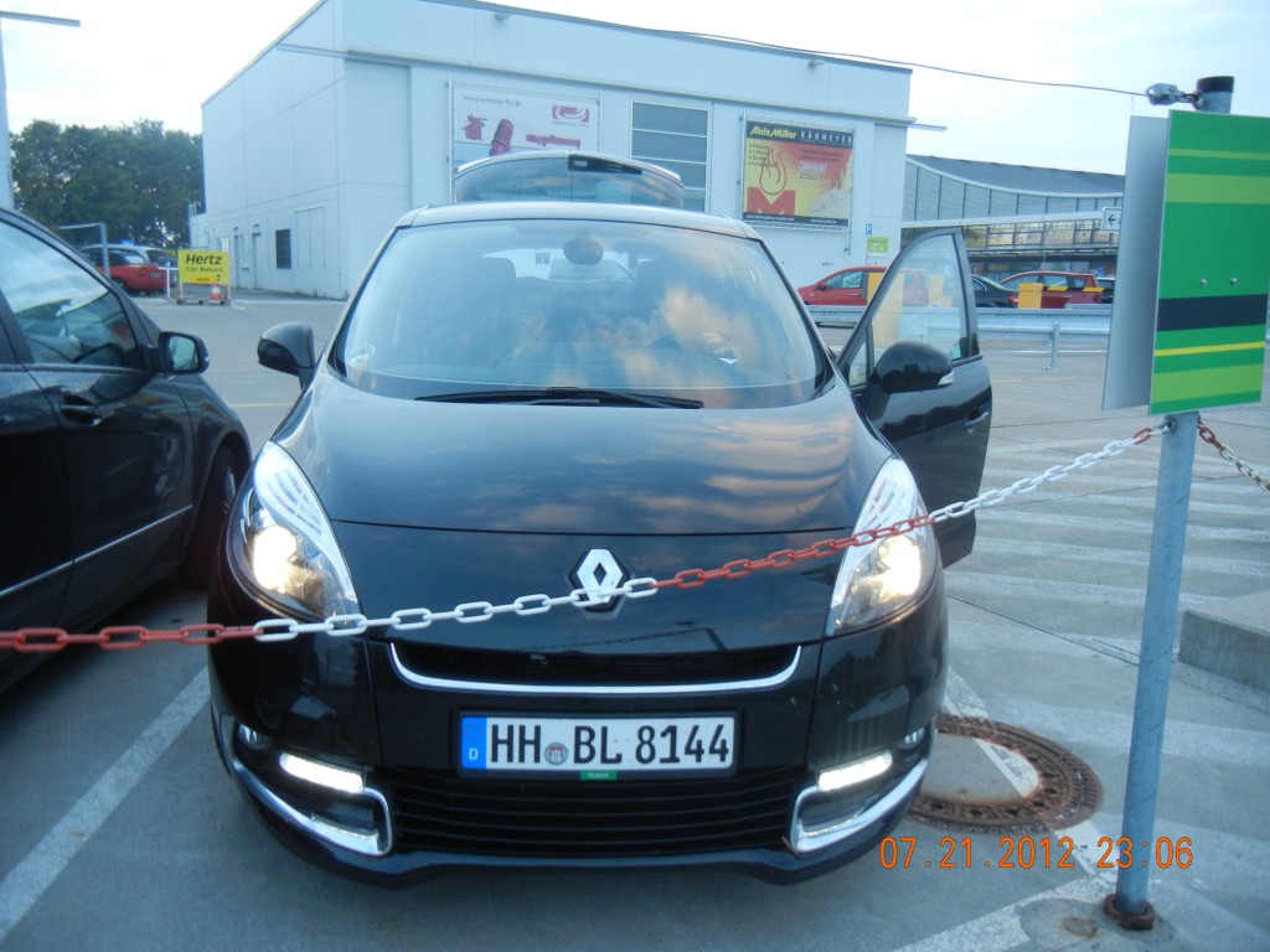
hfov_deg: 60.0
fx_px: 1101
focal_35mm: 30
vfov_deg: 46.8
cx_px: 635
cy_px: 476
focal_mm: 5.4
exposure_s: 1/52.3
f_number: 3.5
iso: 222
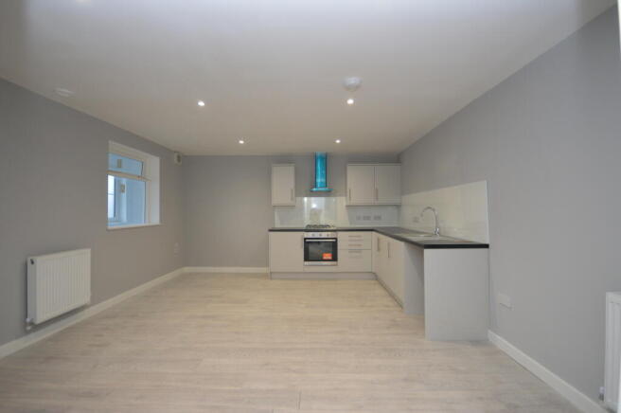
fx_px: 258
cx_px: 310
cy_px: 206
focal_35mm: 15
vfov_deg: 77.2
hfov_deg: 100.4
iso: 800
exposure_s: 1/60
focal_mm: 10
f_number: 4
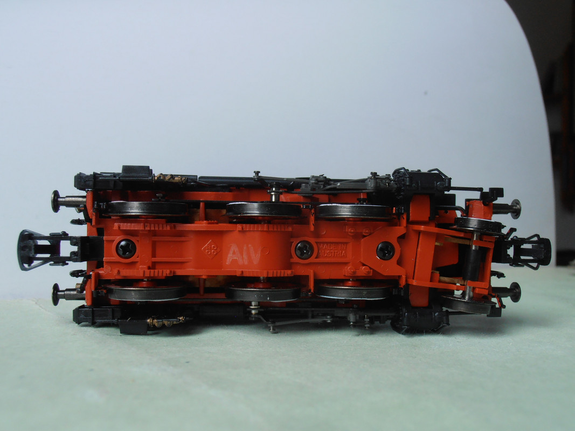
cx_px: 288
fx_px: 615
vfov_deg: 38.7
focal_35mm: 37
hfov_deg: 50.1
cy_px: 216
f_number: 3.9
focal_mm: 6.61
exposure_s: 1/20
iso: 125
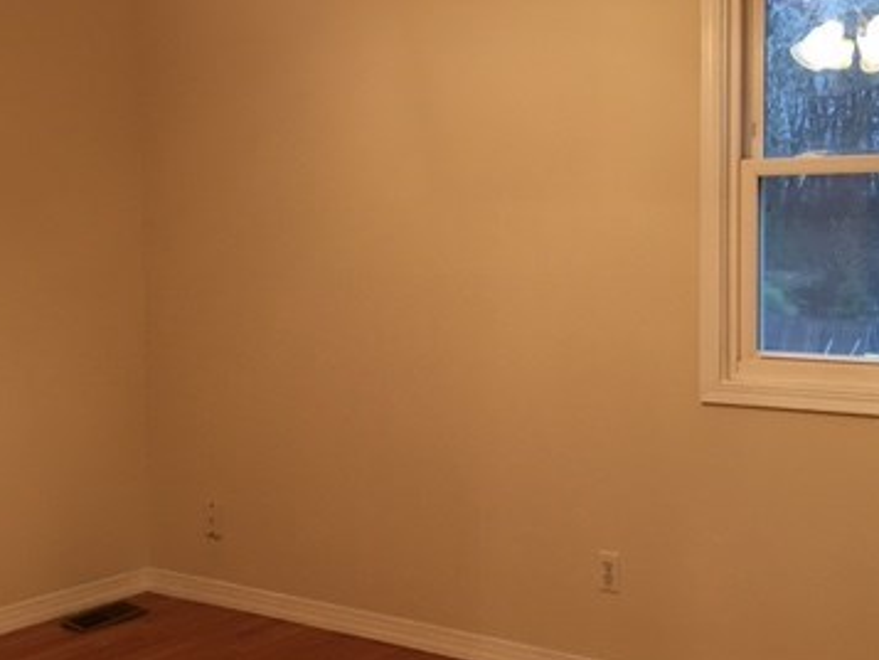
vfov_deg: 28.0
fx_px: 1321
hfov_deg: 36.8
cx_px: 433
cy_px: 330
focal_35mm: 52
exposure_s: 1/17
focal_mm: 4.15
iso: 50
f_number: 2.2
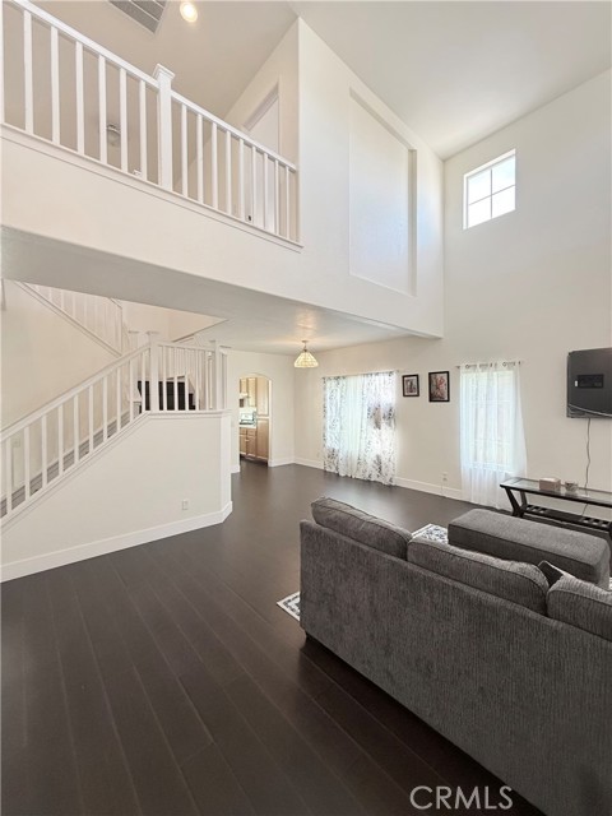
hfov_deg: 85.7
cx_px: 306
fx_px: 330
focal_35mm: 14
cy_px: 408
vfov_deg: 102.1
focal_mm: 2.22
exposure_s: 1/120
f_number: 2.2
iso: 200
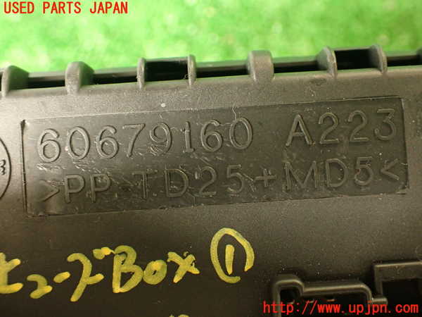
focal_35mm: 41
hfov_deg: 45.8
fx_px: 500
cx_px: 211
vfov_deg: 35.1
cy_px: 158
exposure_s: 1/40
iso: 800
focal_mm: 7.31
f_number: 2.8
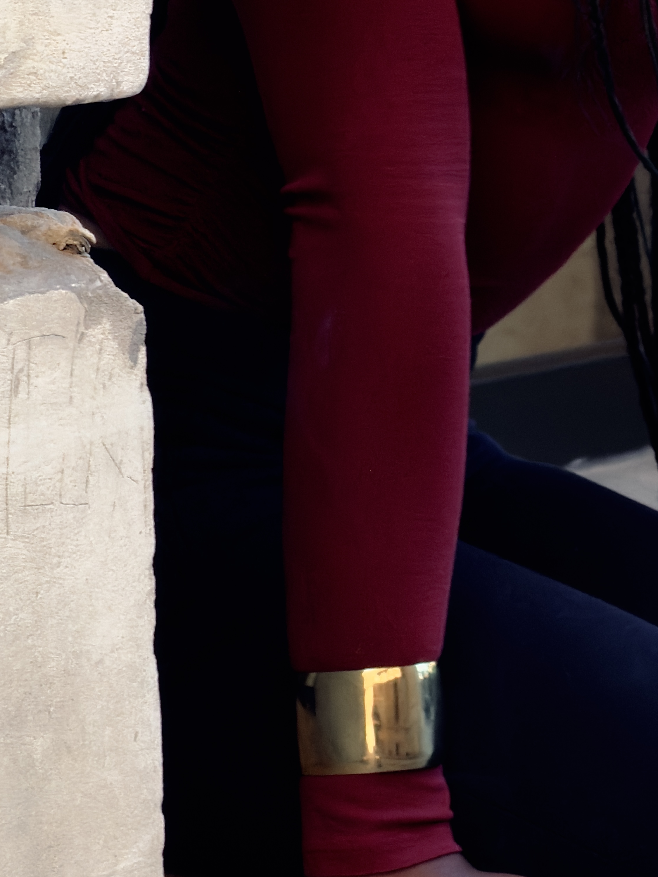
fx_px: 6158
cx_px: 773
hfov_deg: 6.1
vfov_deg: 8.1
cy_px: -124
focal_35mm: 243
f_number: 2.8
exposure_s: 1/121
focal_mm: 16.89
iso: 250
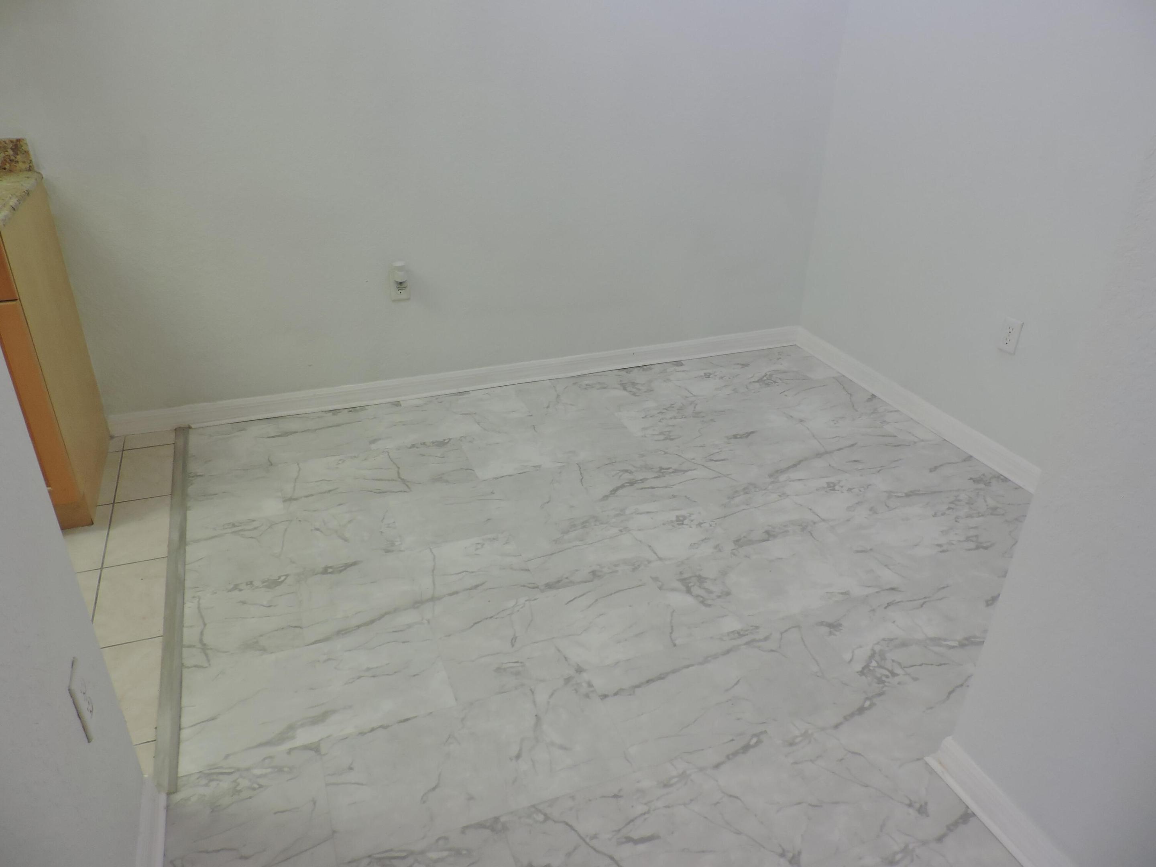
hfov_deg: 71.6
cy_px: 434
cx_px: 578
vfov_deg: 56.8
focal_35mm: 24
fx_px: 801
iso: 220
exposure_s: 1/30
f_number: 3
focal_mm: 4.3
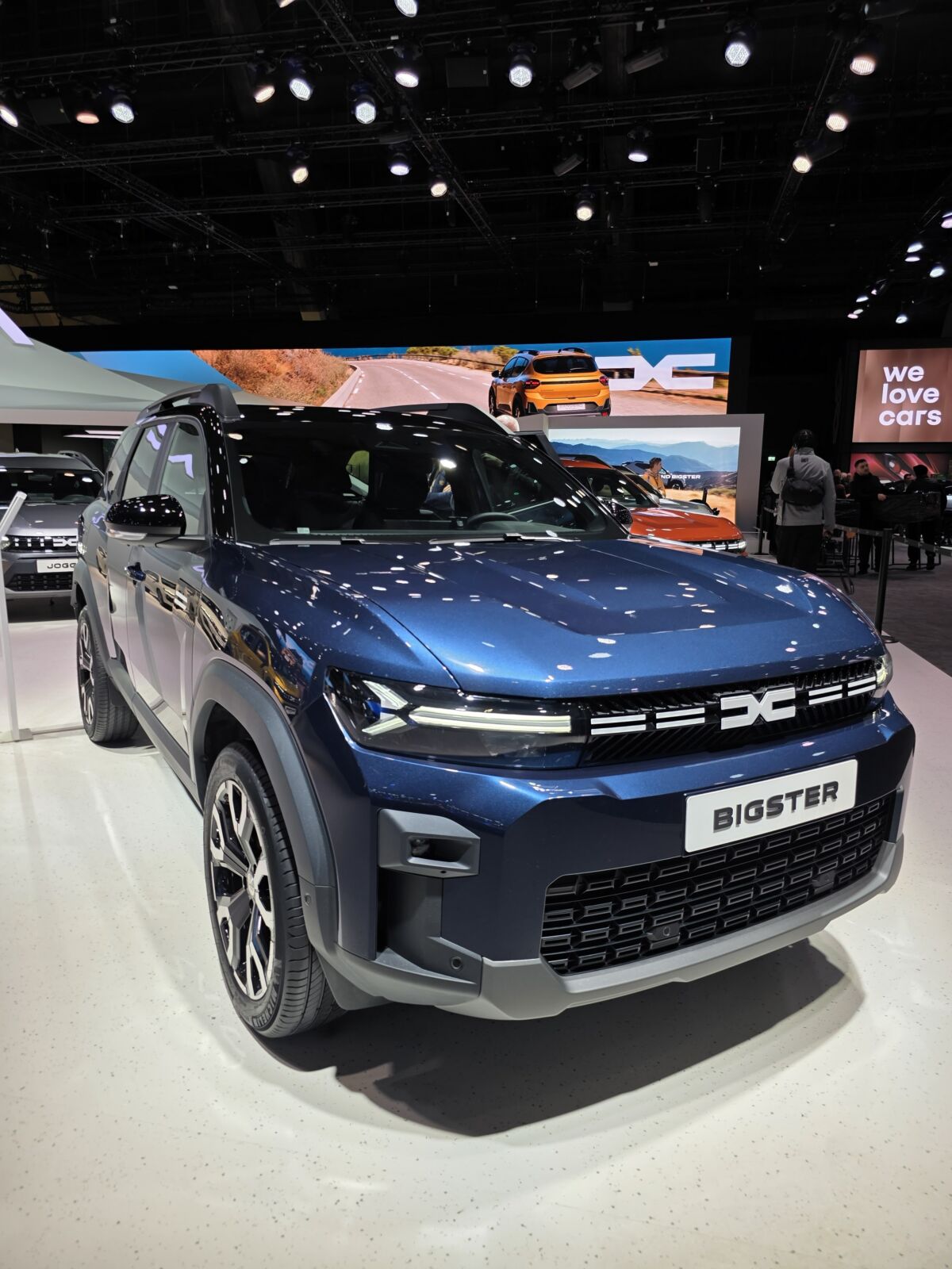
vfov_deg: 73.9
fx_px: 843
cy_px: 634
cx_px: 476
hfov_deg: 58.9
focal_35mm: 23
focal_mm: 6.3
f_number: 1.7
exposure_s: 1/120
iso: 40
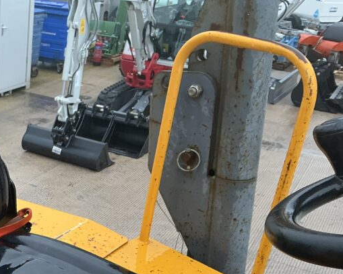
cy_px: 242
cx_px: 3
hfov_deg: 31.7
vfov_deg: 26.7
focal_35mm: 55
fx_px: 558
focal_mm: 3
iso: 64
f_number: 1.8
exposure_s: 1/122
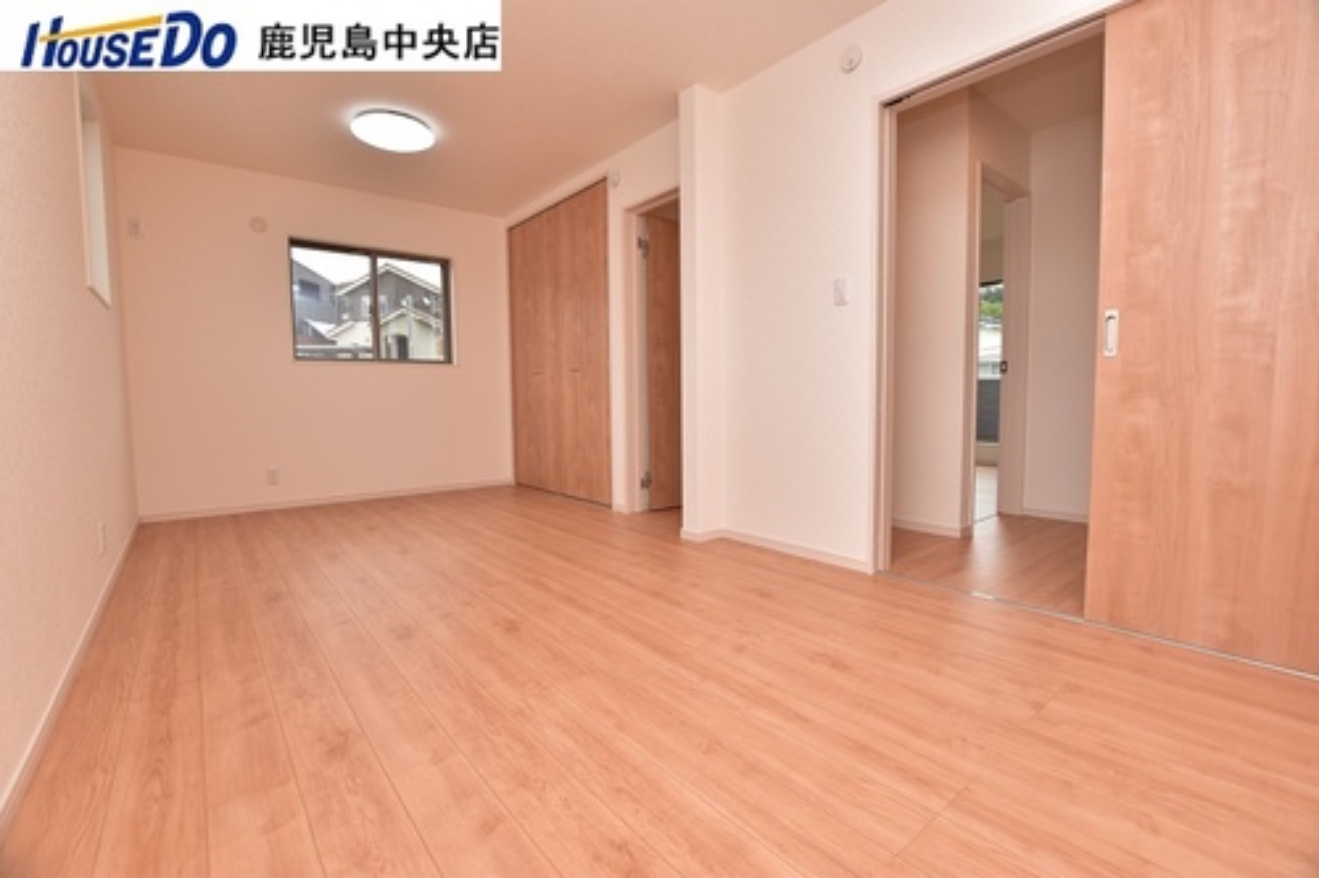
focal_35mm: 15
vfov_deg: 77.3
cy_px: 439
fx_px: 549
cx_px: 660
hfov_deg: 100.4
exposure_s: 1/100
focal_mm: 10
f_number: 5
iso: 160
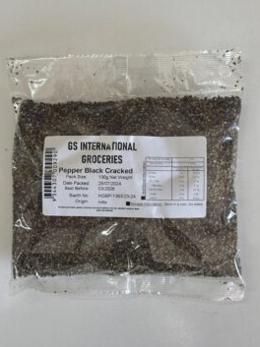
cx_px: 128
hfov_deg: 24.8
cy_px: 164
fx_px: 592
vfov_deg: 32.7
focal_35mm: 59
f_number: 1.6
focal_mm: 5.96
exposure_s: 1/100
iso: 64
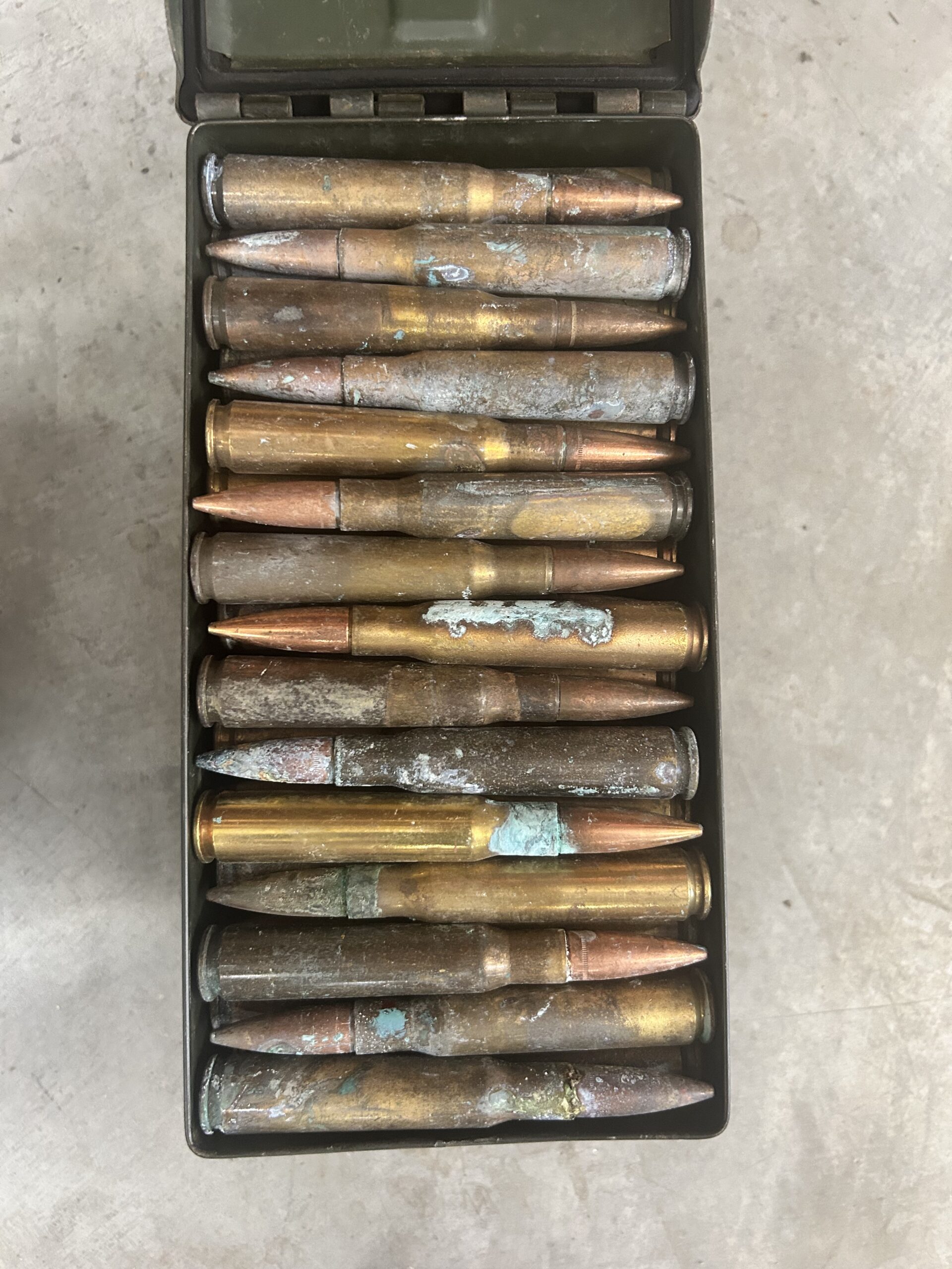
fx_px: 953
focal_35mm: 26
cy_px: 634
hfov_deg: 53.1
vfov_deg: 67.3
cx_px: 476
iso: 320
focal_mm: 5.7
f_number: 1.5
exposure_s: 1/60
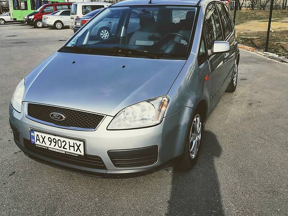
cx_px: 136
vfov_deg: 40.5
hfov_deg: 52.6
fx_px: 291
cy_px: 87
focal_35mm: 35
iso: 50
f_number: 1.8
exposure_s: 1/894
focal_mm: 4
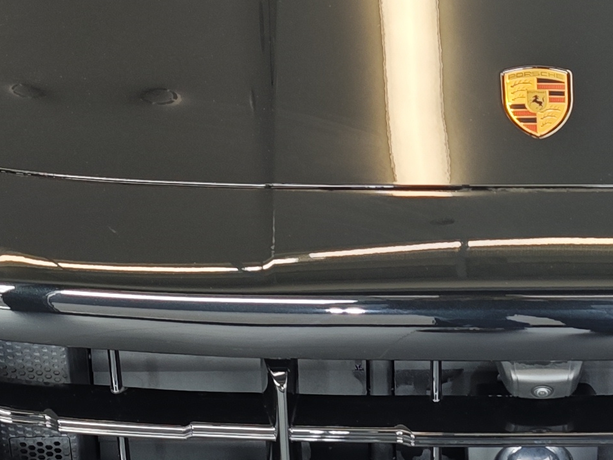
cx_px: 498
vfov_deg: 14.6
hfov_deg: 19.6
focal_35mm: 99
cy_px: -29
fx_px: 1753
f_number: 1.6
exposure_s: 1/100
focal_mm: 6.55
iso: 64
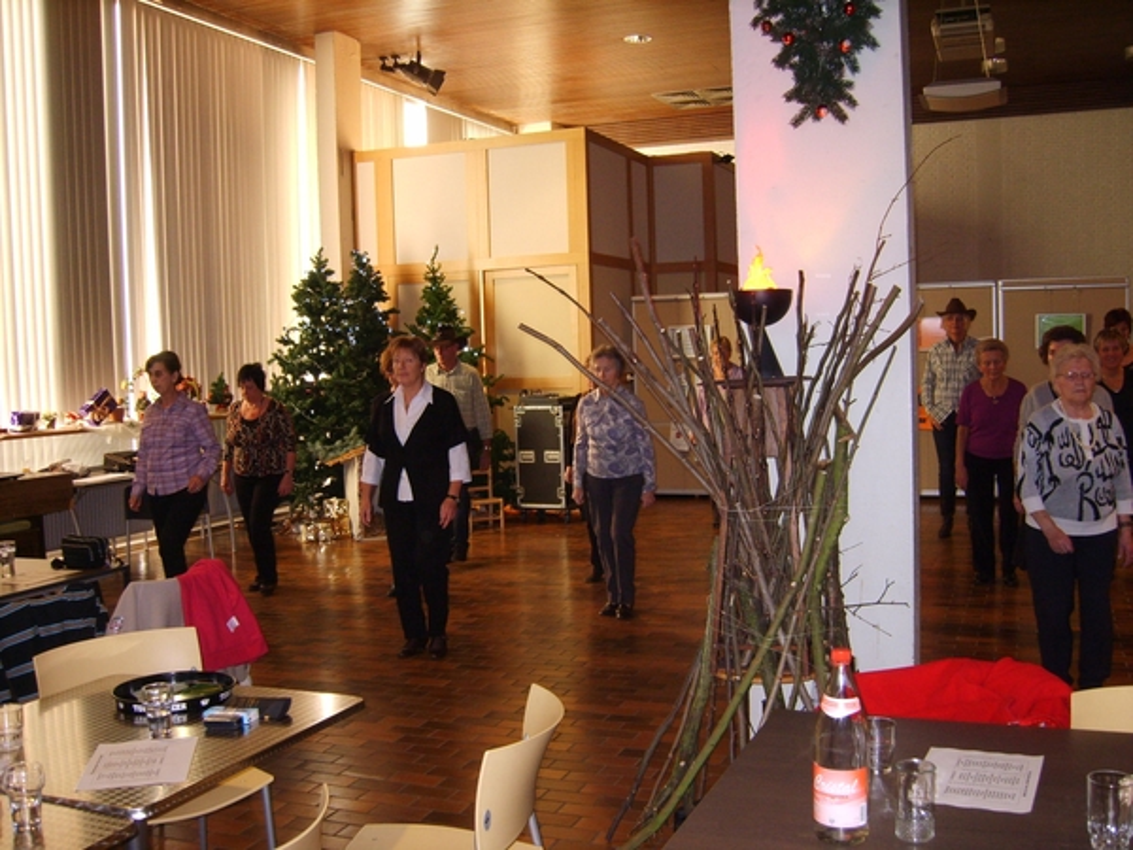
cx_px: 566
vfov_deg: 40.7
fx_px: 1146
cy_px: 425
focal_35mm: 35
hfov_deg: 52.6
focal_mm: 7.4
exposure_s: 1/30
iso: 163
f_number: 2.8
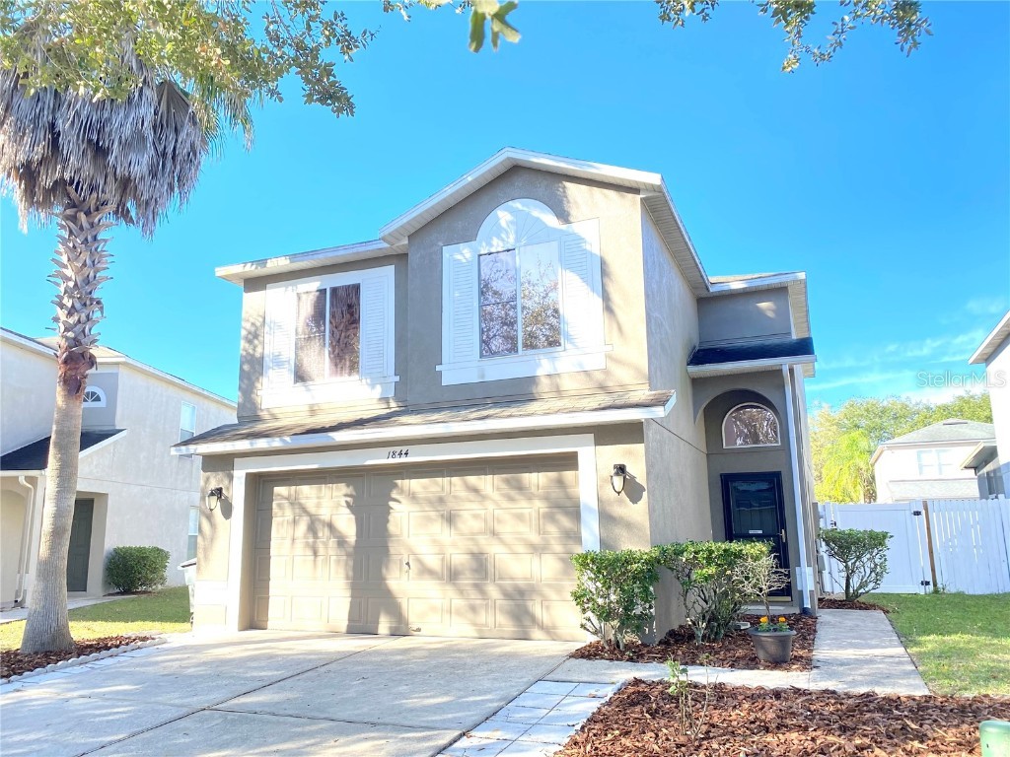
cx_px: 505
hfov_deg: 67.3
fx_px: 759
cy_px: 378
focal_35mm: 26
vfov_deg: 53.1
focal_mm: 4.25
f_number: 1.8
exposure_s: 1/441
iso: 32
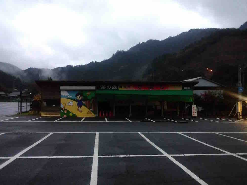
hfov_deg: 65.3
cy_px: 92
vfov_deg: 51.4
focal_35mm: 27
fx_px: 193
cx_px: 124
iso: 400
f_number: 2.4
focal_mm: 2.87
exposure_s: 1/15
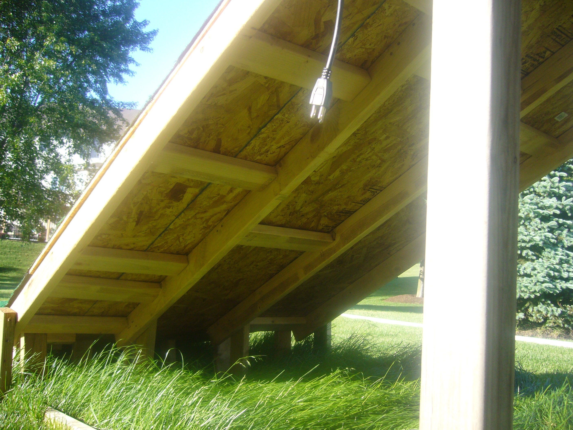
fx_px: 579
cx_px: 286
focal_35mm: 35
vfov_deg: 40.7
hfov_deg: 52.6
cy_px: 215
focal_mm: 5.8
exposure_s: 1/320
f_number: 2.8
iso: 100
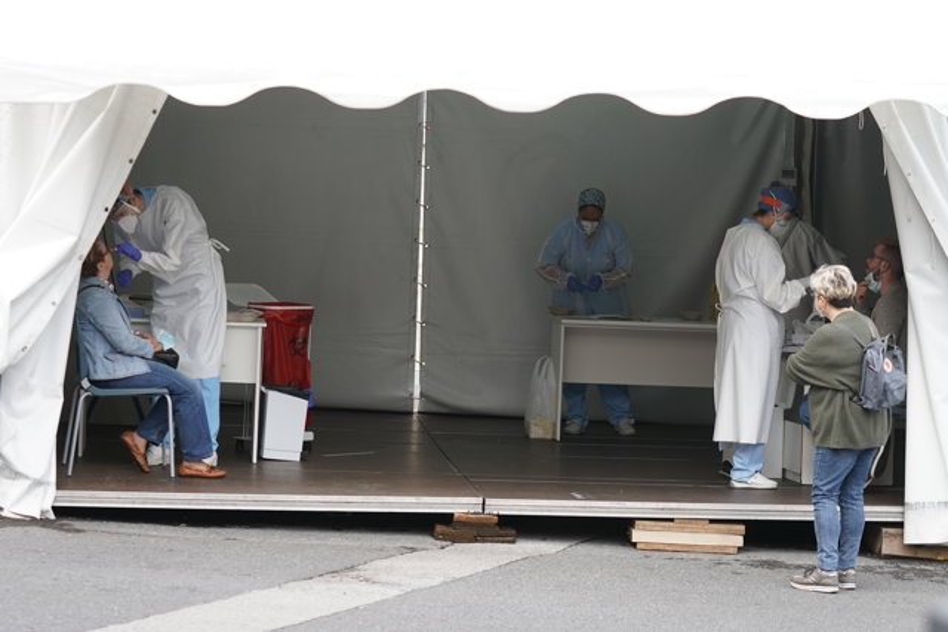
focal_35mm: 105
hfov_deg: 19.5
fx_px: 2765
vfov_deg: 13.0
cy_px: 316
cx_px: 474
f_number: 2.8
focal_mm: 70
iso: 250
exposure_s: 1/640
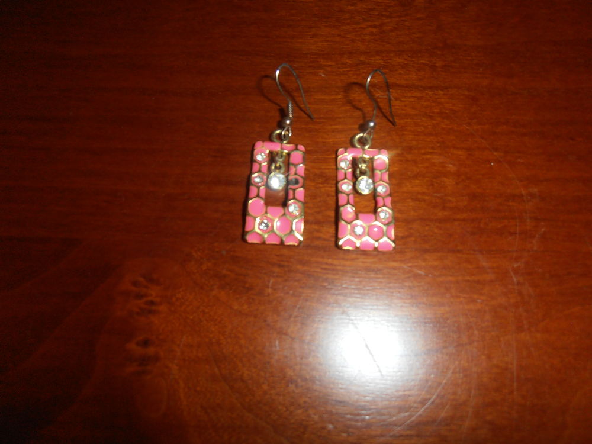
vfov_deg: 56.8
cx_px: 296
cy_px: 222
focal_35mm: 24
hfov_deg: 71.6
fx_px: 410
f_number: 3
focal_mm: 4.2
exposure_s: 1/30
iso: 125
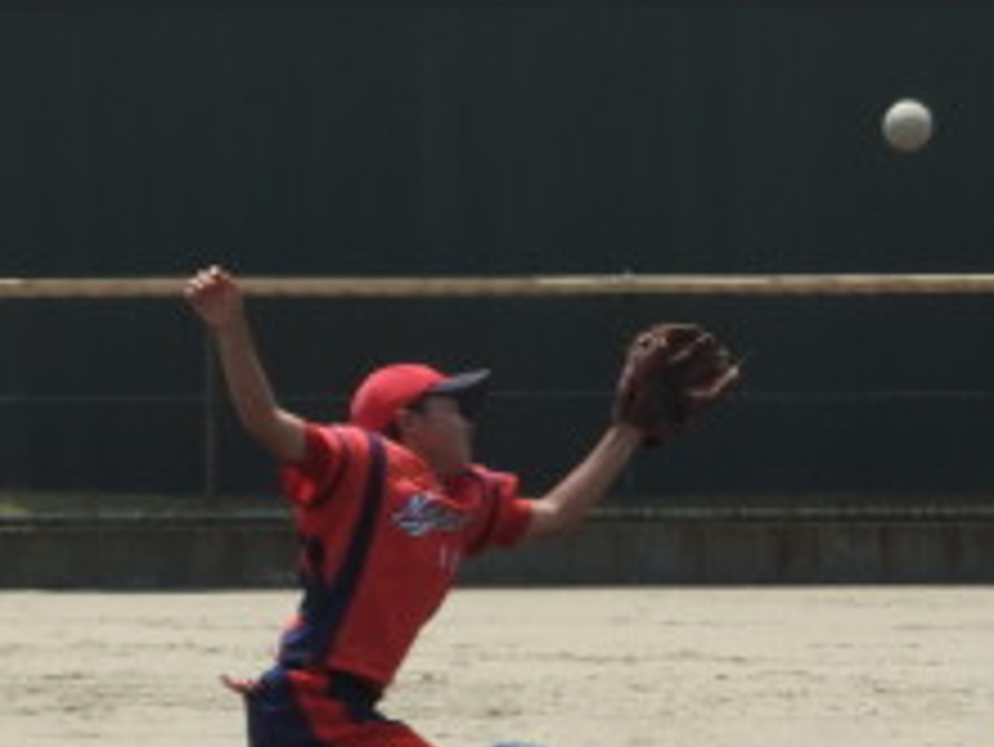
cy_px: 936
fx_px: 15601
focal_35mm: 543
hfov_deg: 3.6
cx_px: 153
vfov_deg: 2.7
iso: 100
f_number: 5.3
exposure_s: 1/640
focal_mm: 35.8
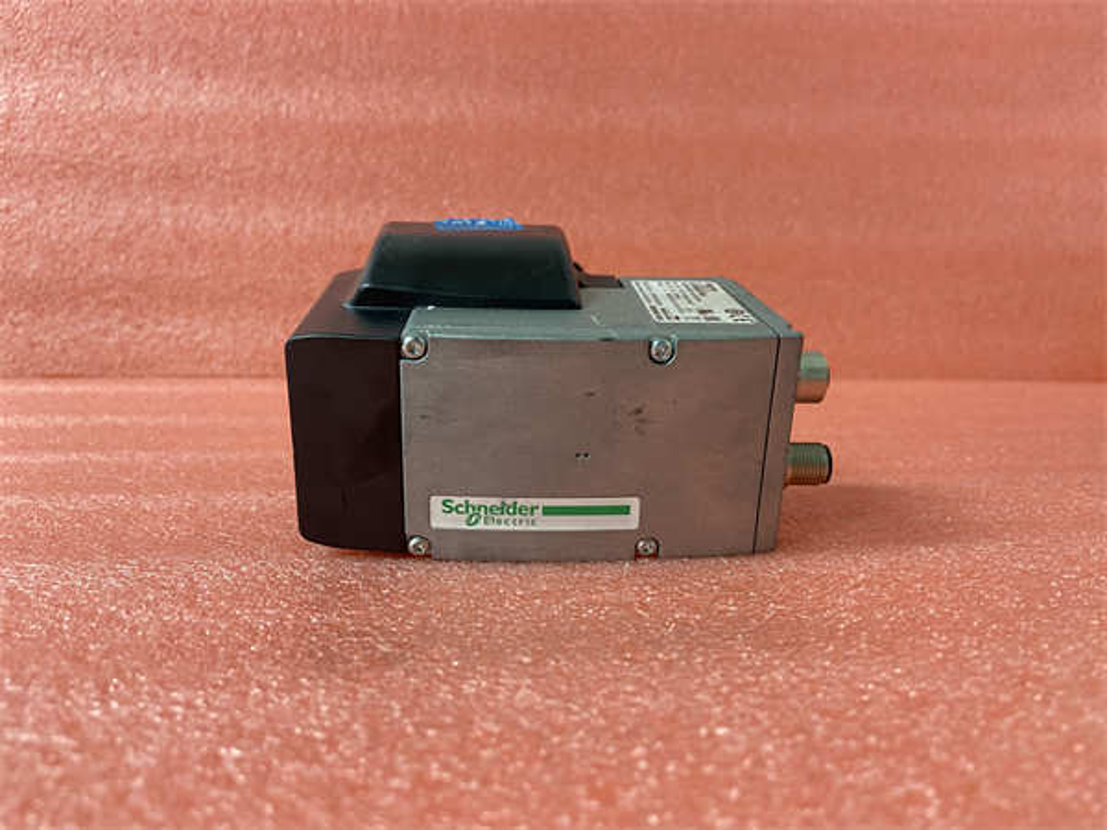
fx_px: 831
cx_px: 554
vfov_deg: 53.1
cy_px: 415
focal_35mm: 26
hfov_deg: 67.3
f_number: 1.8
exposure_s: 1/50
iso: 200
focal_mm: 4.25
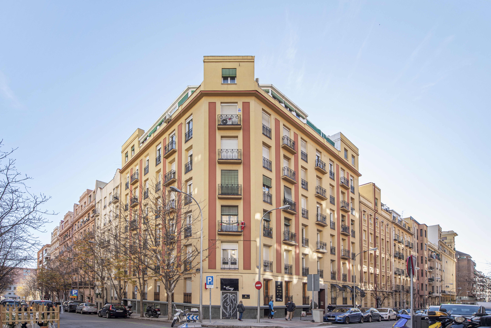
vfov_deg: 64.6
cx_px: 246
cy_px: 164
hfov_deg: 86.9
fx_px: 259
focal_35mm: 19
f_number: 8
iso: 200
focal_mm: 19
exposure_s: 1/125
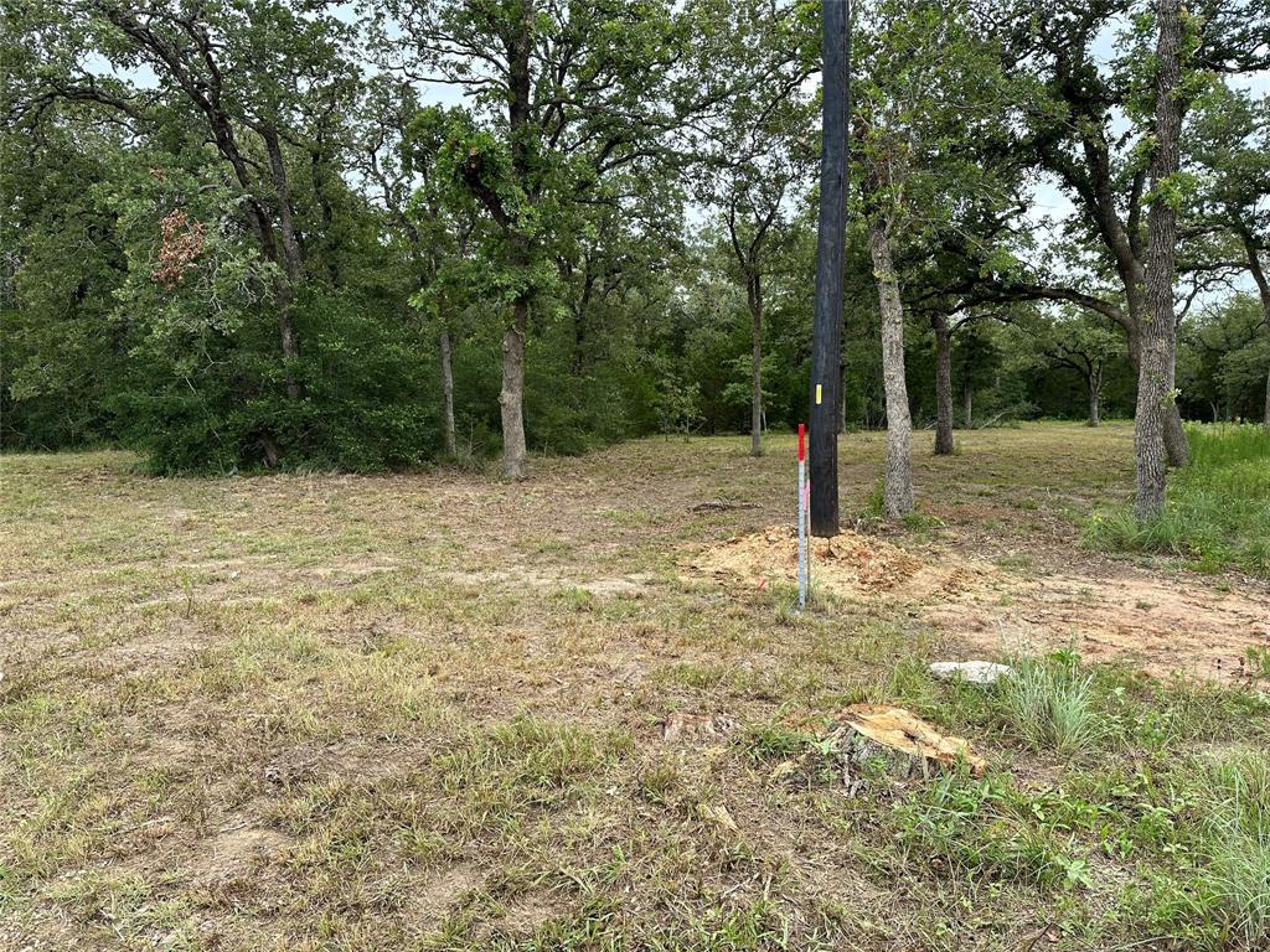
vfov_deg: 56.8
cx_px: 635
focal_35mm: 24
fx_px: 881
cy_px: 476
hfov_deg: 71.6
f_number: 1.78
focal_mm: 6.86
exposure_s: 1/1412
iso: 80
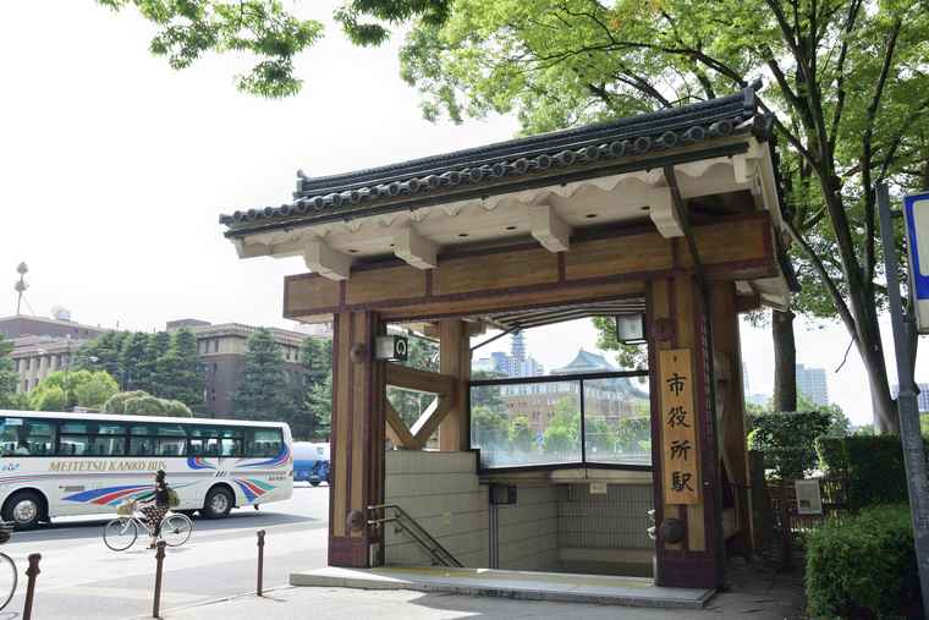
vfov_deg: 43.6
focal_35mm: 30
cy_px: 310
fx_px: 774
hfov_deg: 61.9
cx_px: 464
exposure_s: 1/160
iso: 100
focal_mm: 20
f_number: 5
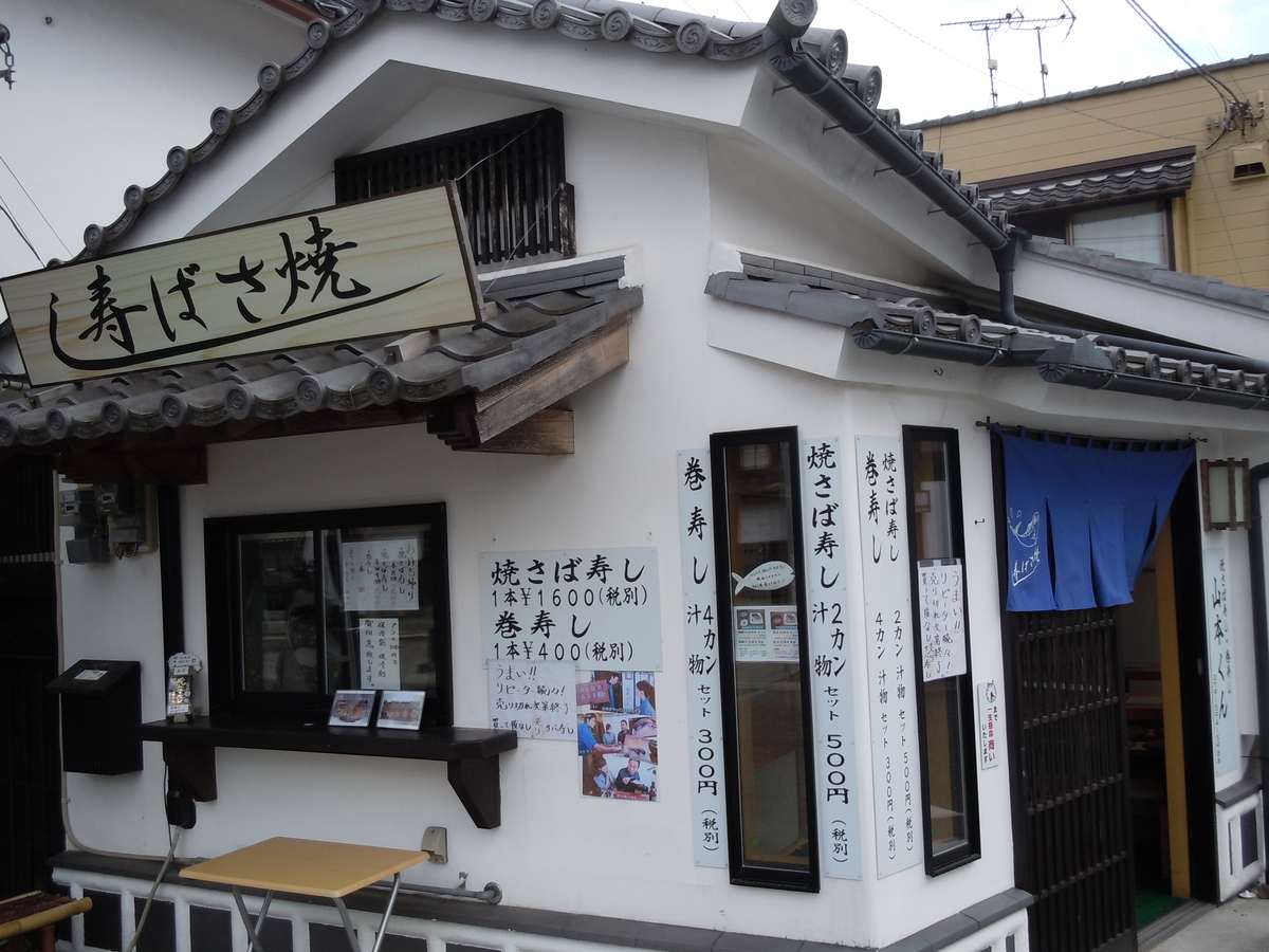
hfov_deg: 55.4
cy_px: 476
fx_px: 1210
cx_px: 634
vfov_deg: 42.9
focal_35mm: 33
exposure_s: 1/400
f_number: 4
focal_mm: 5.9
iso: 100
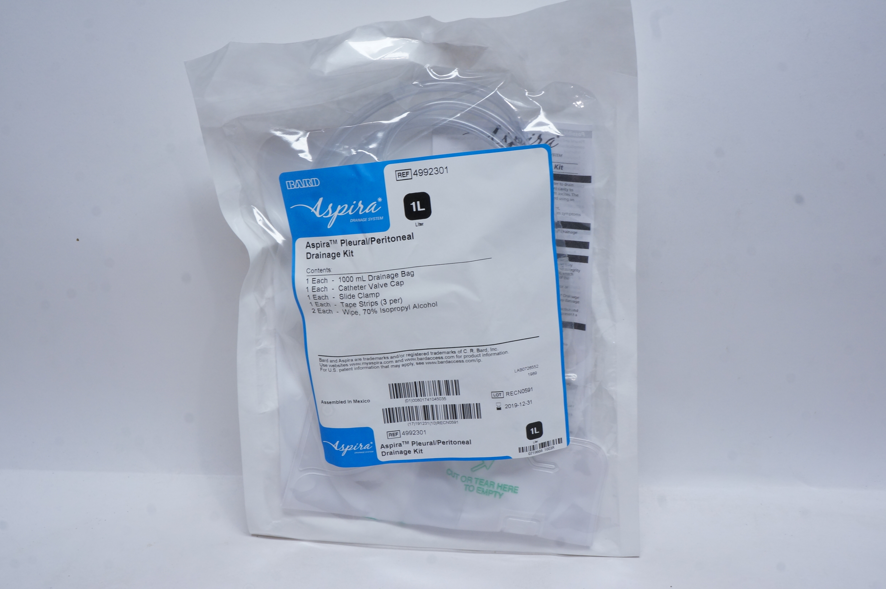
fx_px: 922
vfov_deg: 35.4
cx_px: 443
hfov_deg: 51.3
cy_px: 294
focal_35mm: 38
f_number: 14
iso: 400
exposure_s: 1/10
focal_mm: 25
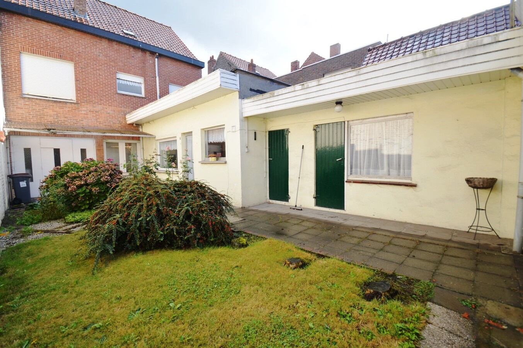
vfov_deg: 77.2
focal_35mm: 15
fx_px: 218
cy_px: 174
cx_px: 262
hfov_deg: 100.4
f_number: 5.6
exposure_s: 1/125
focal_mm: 10
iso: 125
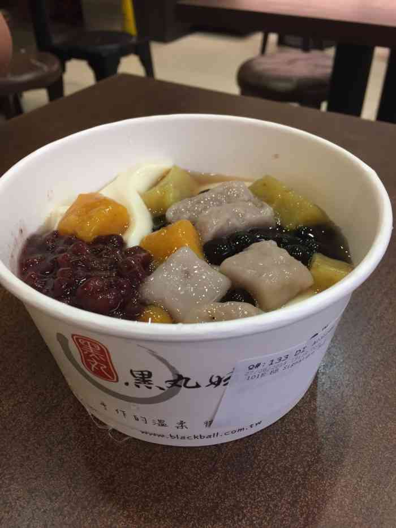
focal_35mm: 29
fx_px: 442
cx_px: 198
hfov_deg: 48.2
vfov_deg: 61.7
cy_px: 264
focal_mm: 4.15
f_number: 2.2
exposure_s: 1/33
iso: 100
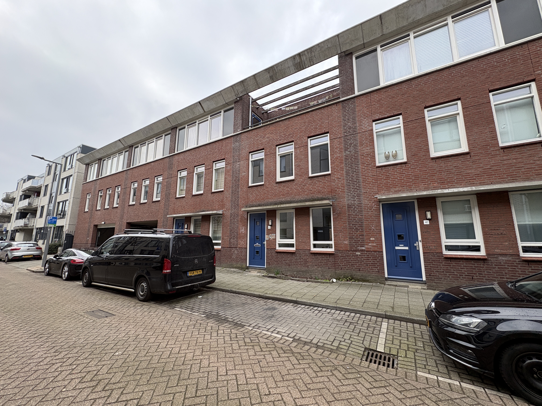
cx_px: 271
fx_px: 219
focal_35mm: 14
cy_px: 203
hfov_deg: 102.1
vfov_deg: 85.7
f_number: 2.2
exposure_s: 1/99
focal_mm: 2.22
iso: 40
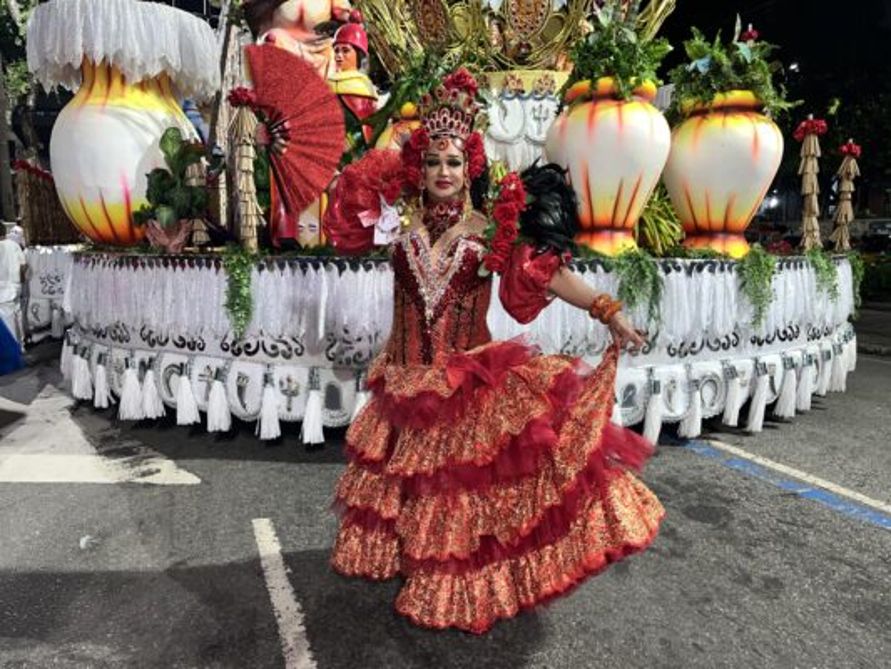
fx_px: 669
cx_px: 446
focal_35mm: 26
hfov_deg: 67.3
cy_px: 334
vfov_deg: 53.1
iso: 64
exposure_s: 1/15
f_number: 1.6
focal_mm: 5.1
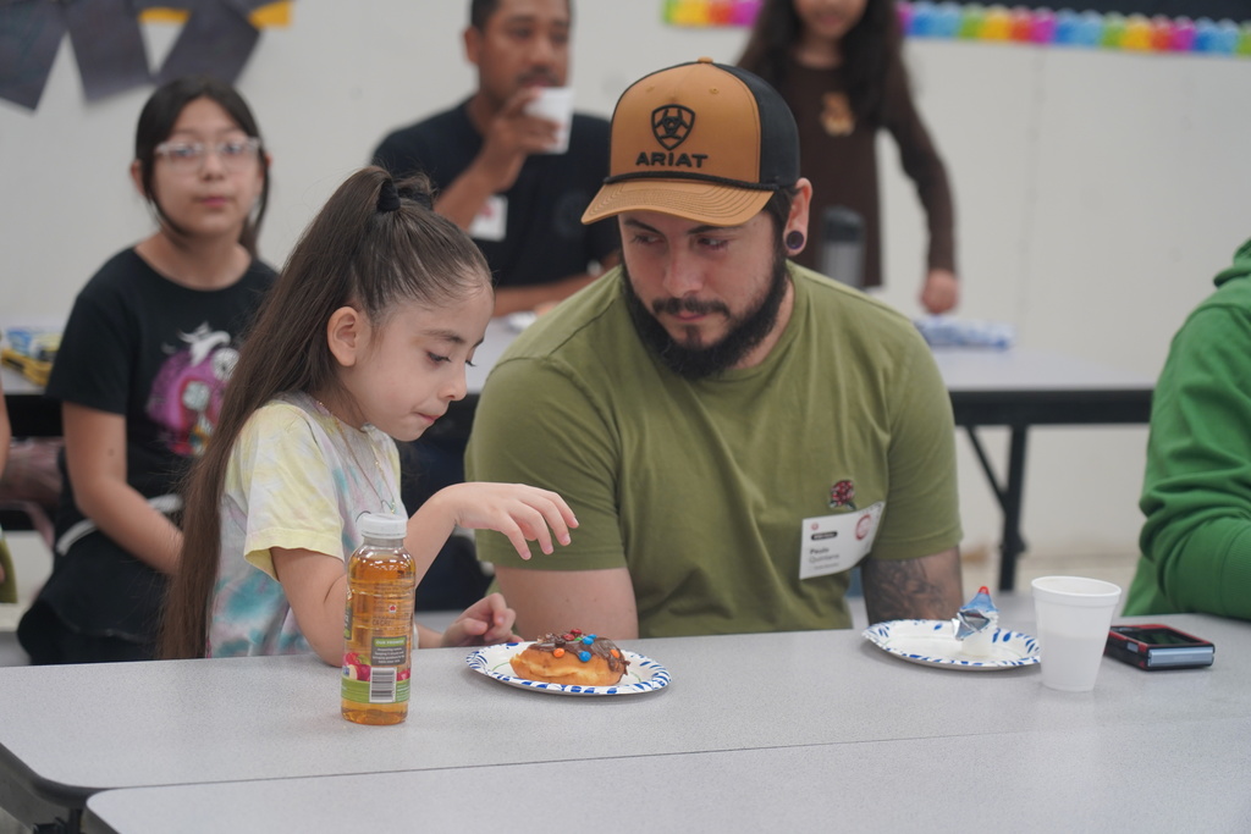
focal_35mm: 94
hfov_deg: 21.7
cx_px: 626
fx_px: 3267
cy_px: 417
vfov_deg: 14.6
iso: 800
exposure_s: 1/160
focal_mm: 94
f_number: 4
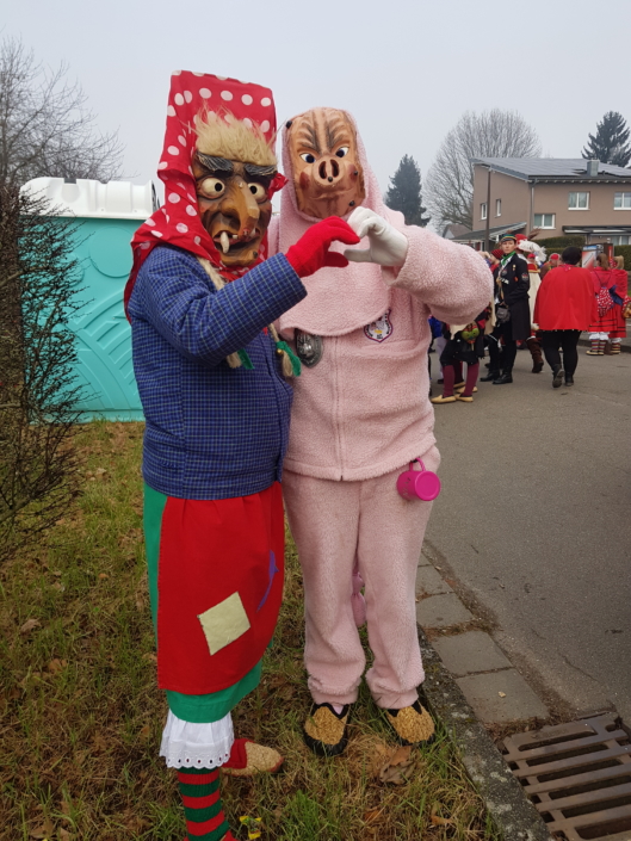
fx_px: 632
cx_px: 316
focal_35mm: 26
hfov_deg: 53.1
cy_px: 420
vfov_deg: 67.3
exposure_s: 1/624
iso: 40
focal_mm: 4.2
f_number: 1.7
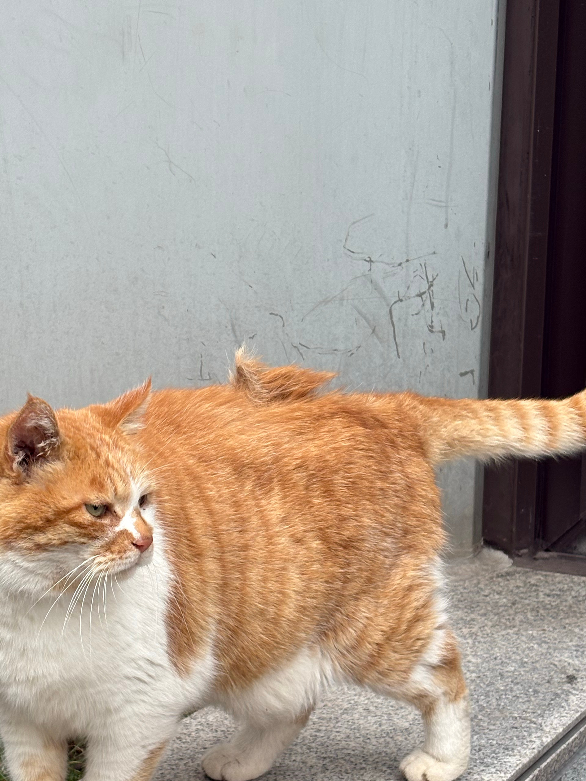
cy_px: 447
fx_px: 1851
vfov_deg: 23.8
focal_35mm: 82
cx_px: 203
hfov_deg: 18.0
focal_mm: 5.96
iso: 50
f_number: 1.6
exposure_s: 1/84
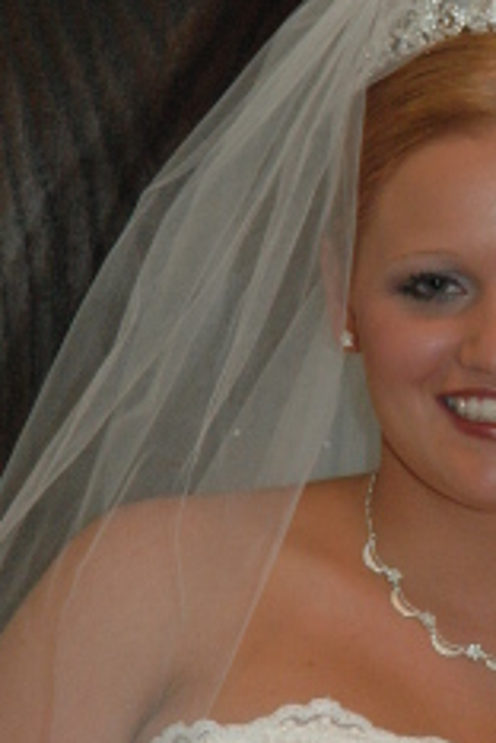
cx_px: 453
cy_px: 508
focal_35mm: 202
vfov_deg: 10.2
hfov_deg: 6.8
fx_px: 4174
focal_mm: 70
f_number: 7.1
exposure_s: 1/60
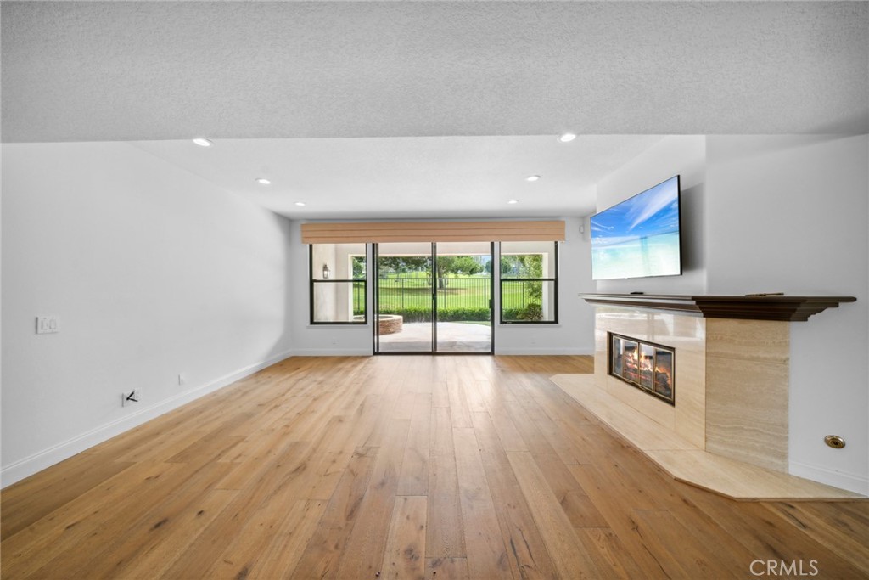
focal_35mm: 12
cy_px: 290
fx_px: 290
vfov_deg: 90.0
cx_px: 434
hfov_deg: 112.6
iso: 400
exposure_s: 1/50
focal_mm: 12
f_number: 8
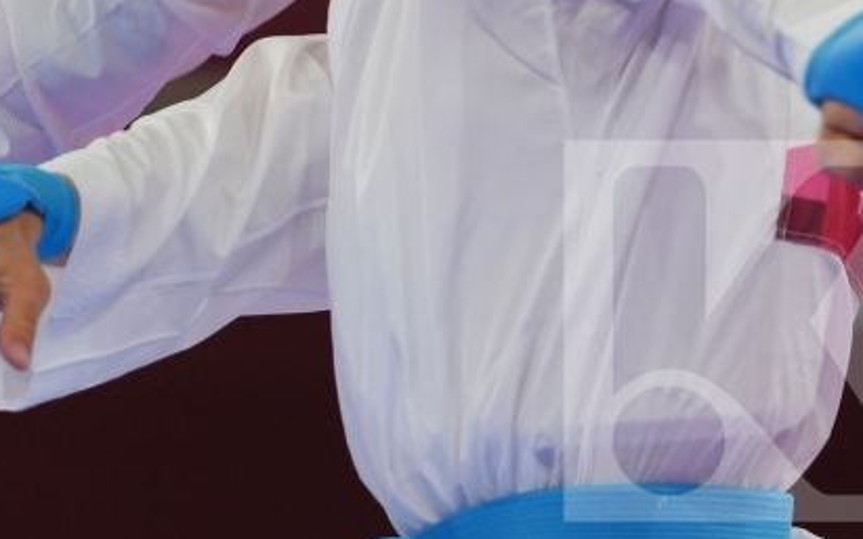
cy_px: 331
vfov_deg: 1.5
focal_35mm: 892
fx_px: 20982
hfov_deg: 2.4
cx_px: 48
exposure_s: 1/1000
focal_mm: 200
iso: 500
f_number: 2.8
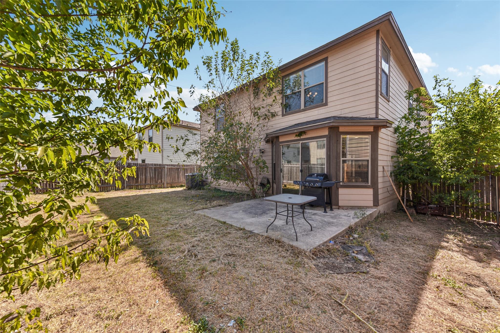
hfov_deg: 104.3
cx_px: 250
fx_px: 194
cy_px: 166
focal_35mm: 14
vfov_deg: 81.2
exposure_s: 1/100
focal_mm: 14
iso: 100
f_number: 8
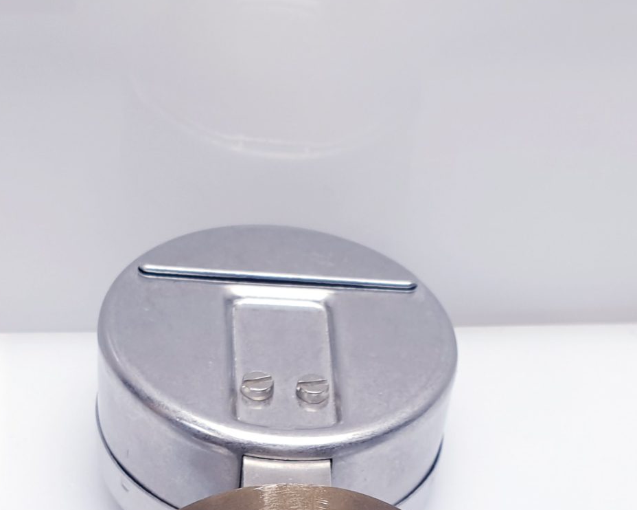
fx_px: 1319
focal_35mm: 70
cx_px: 297
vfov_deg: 20.1
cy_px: 652
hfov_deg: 27.1
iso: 64
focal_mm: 4.3
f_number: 2.4
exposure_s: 1/50
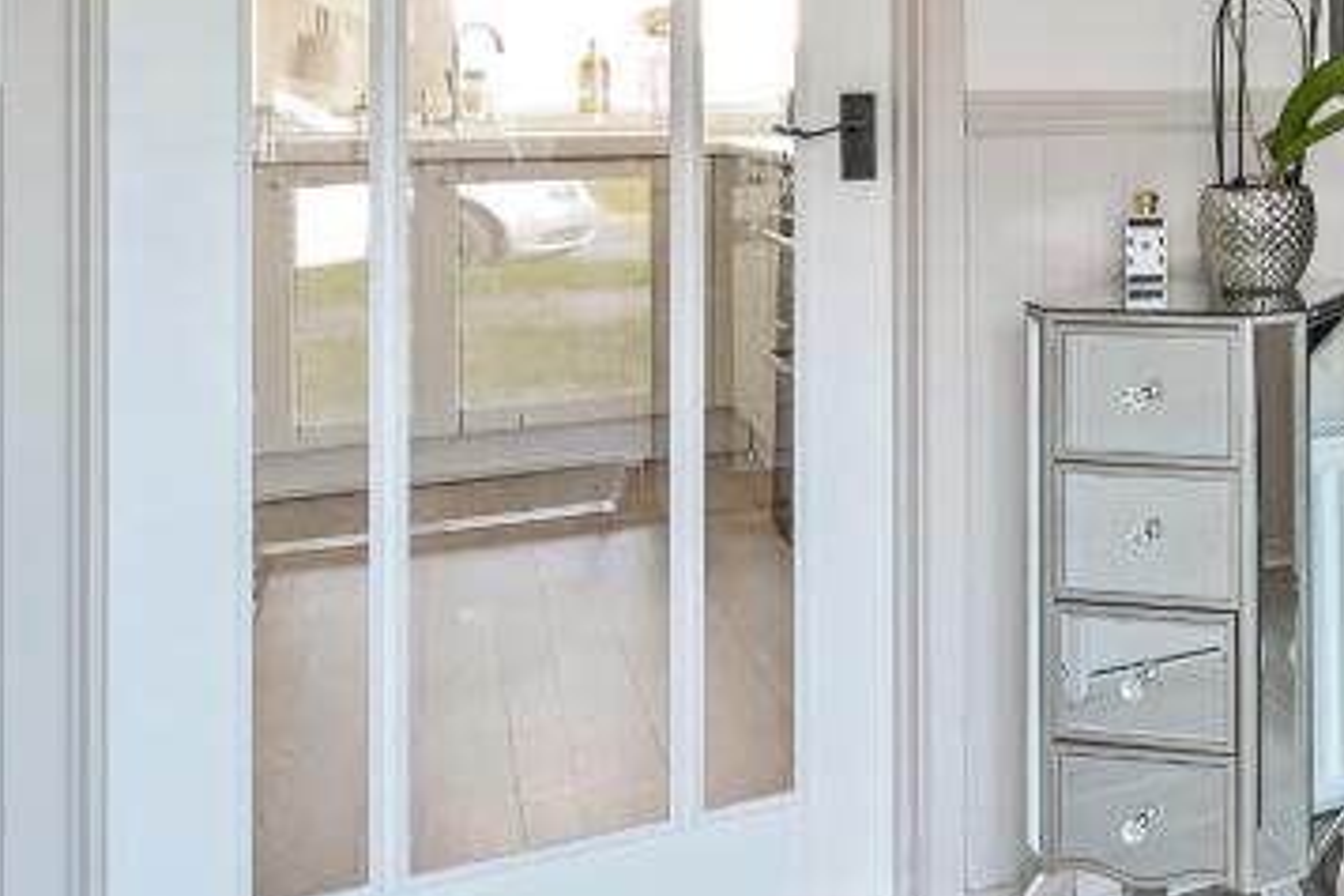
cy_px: 132
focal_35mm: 43
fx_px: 1605
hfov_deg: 37.0
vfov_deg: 30.2
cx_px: 1528
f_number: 9
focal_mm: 15
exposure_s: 1/6
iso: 400
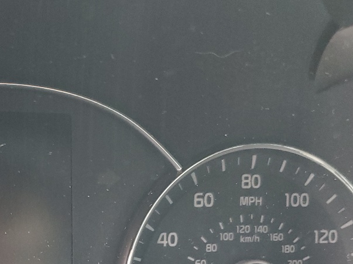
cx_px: 37
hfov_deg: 27.2
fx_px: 703
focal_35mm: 69
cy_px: 313
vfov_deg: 20.0
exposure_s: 1/60.2
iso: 129
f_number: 1.5
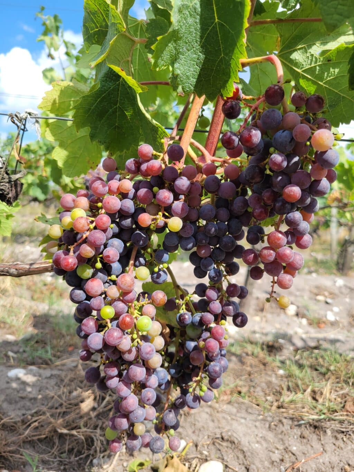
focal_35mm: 26
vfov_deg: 67.3
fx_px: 354
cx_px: 177
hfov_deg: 53.1
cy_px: 236
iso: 40
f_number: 1.8
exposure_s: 1/1073
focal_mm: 5.4
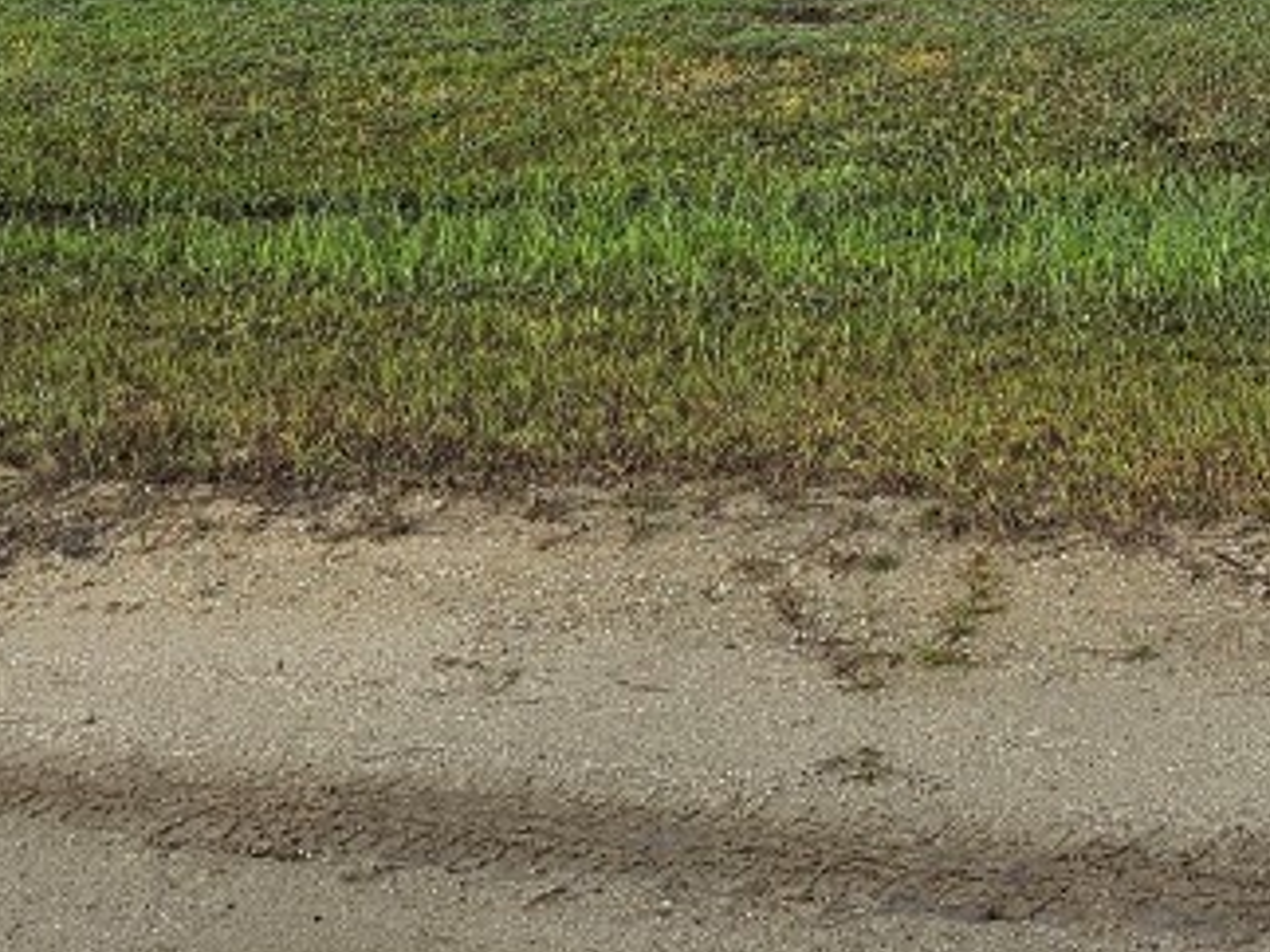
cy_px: -283
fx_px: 2677
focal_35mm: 73
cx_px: 1050
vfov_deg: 18.7
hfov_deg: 26.1
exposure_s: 1/792
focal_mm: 6.3
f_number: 1.7
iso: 10
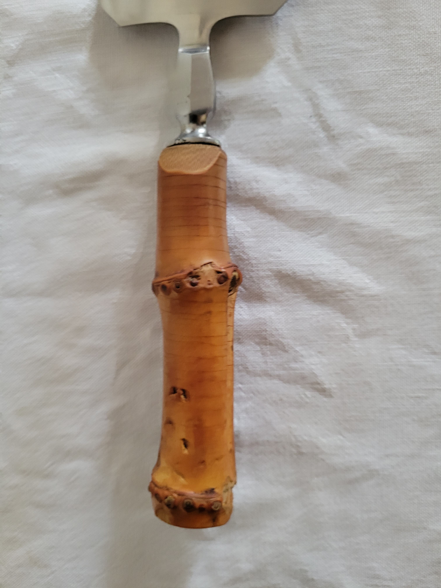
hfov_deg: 53.1
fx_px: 442
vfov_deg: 67.3
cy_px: 294
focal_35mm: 26
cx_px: 220
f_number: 1.8
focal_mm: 5.4
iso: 640
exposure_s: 1/33
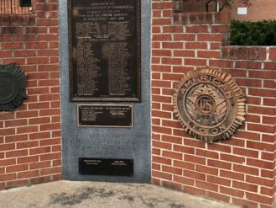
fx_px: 407
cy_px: 72
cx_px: 99
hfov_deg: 37.2
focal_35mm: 51
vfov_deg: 28.4
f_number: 1.8
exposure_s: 1/120
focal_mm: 3.99
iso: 32
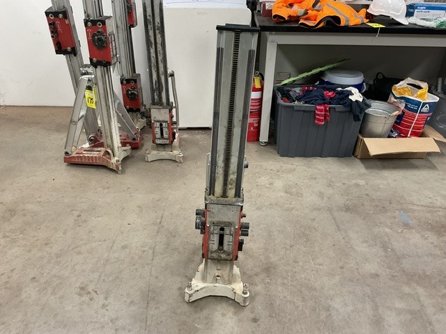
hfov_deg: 61.7
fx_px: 374
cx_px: 223
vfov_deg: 48.2
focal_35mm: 29
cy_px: 167
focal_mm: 3
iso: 125
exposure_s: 1/50
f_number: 1.8
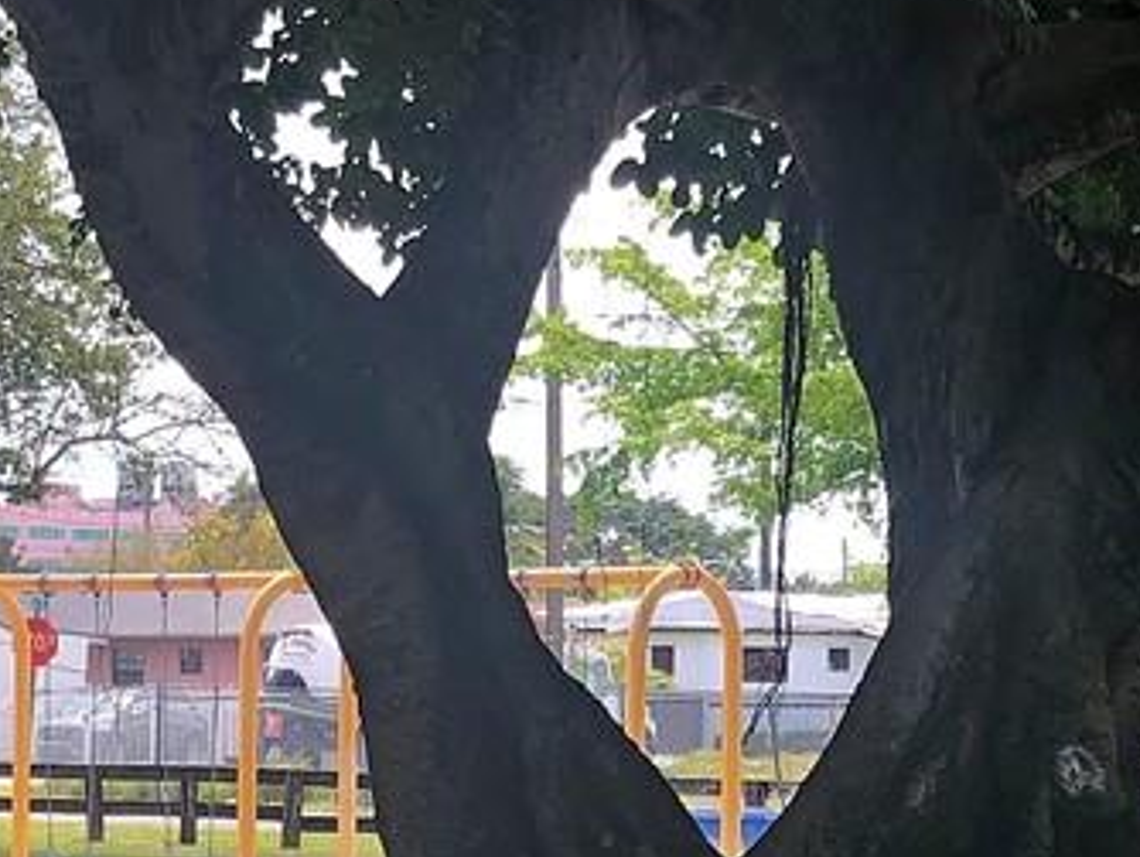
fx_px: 4416
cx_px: 454
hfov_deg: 14.7
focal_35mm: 134
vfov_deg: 11.0
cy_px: 737
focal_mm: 3.99
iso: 20
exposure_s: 1/214
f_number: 1.8
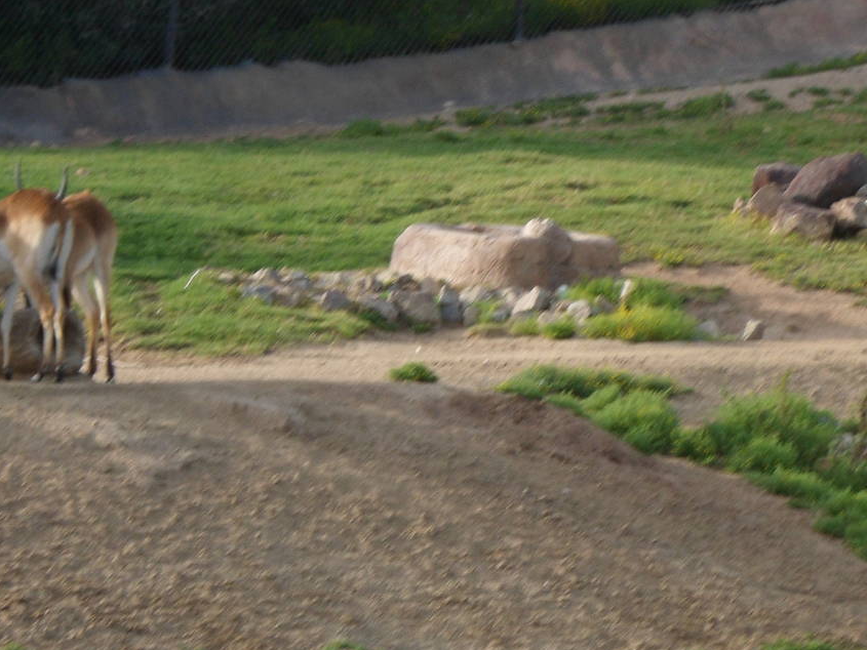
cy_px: 442
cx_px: 555
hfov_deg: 3.9
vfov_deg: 2.9
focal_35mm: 511
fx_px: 12800
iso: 80
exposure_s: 1/125
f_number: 5.9
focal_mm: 46.8
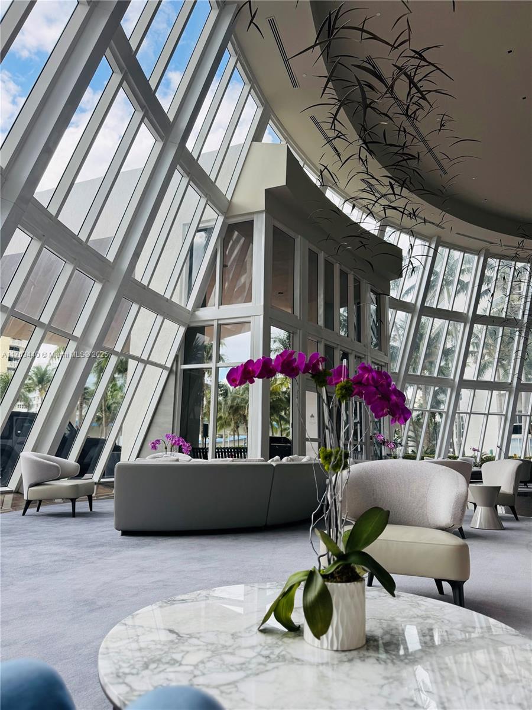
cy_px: 355
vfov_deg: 71.6
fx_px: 492
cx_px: 266
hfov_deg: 56.8
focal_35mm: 24
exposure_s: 1/354
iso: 80
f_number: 1.78
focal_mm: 6.76
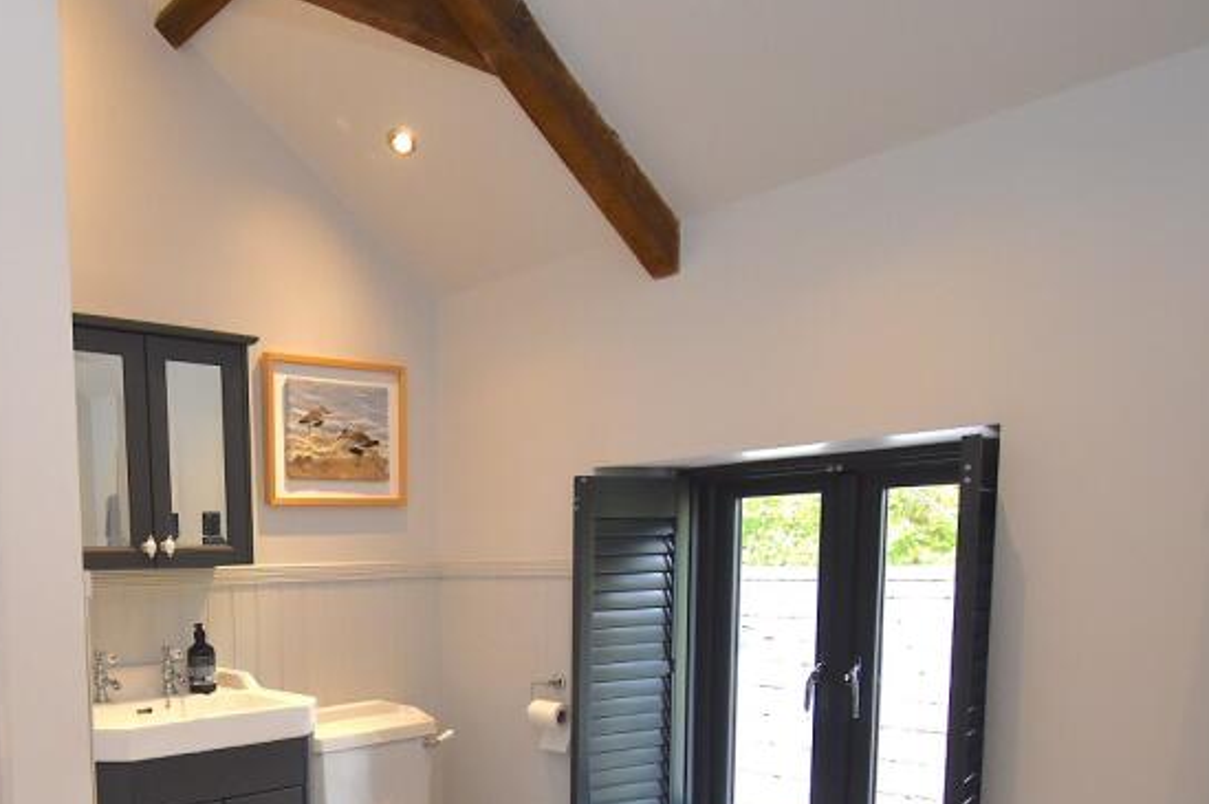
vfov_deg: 43.7
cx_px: 284
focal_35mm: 28
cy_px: 663
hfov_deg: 61.4
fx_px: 939
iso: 800
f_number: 4.5
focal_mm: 10
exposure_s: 1/160
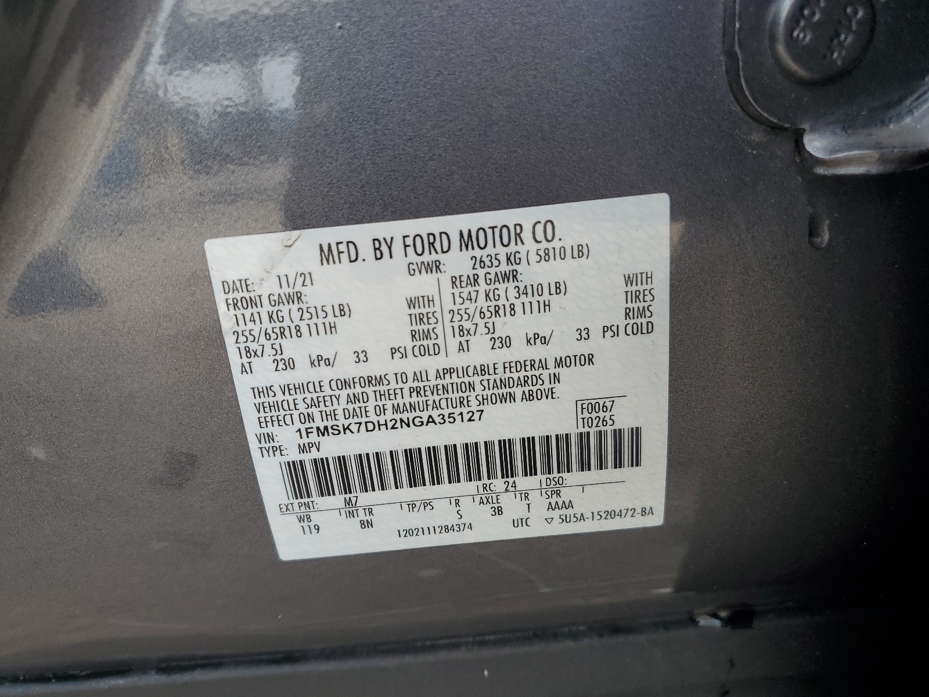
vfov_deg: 53.1
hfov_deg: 67.3
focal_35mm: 26
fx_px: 698
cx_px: 464
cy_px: 348
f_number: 1.5
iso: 50
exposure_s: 1/417
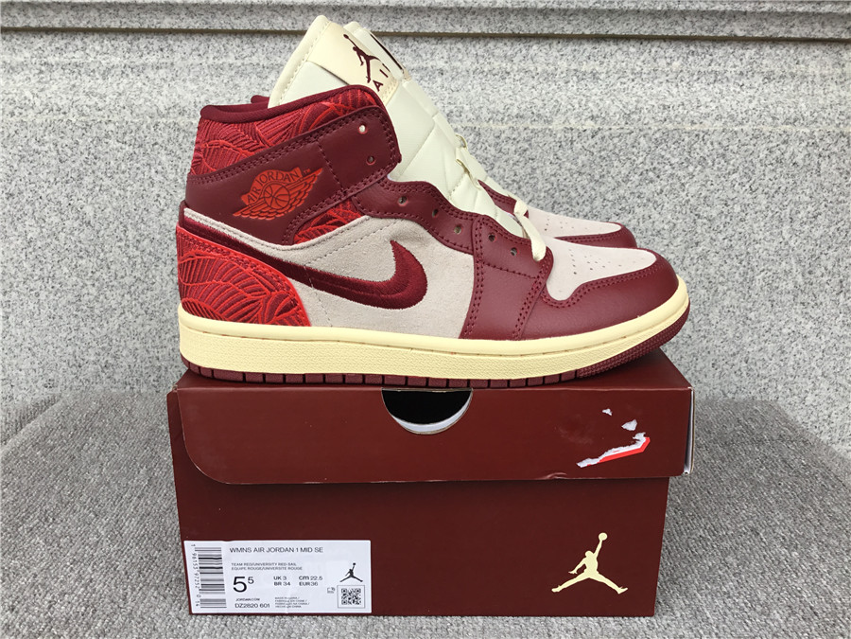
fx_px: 762
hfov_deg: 58.4
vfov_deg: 45.4
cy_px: 320
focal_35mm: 31
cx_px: 426
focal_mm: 3.3
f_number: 2.4
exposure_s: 1/50
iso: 32
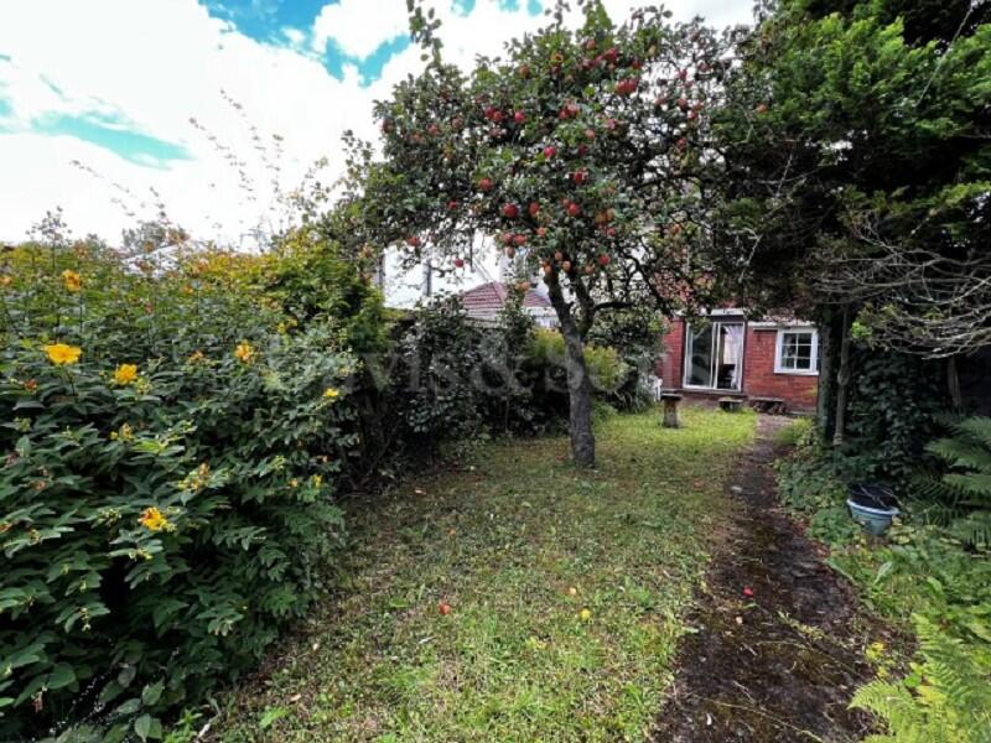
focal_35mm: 13
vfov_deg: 89.9
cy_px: 372
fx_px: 372
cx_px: 496
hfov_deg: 106.2
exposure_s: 1/99
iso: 32
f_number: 1.8
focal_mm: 1.57
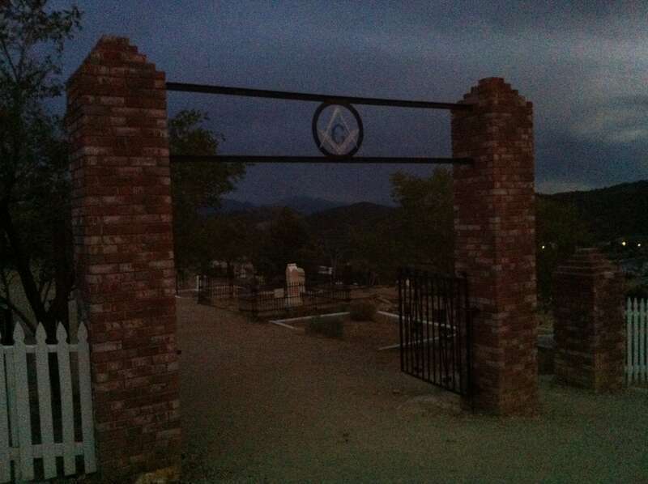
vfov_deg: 40.6
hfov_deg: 52.7
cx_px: 324
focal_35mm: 35
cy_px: 242
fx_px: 654
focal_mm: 3.85
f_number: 2.8
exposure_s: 1/15
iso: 1000
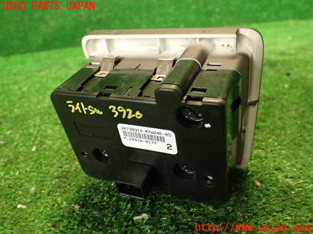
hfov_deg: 60.0
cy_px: 117
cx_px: 156
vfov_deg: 46.8
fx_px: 271
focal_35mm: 30
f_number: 2.3
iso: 320
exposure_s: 1/30
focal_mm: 5.4
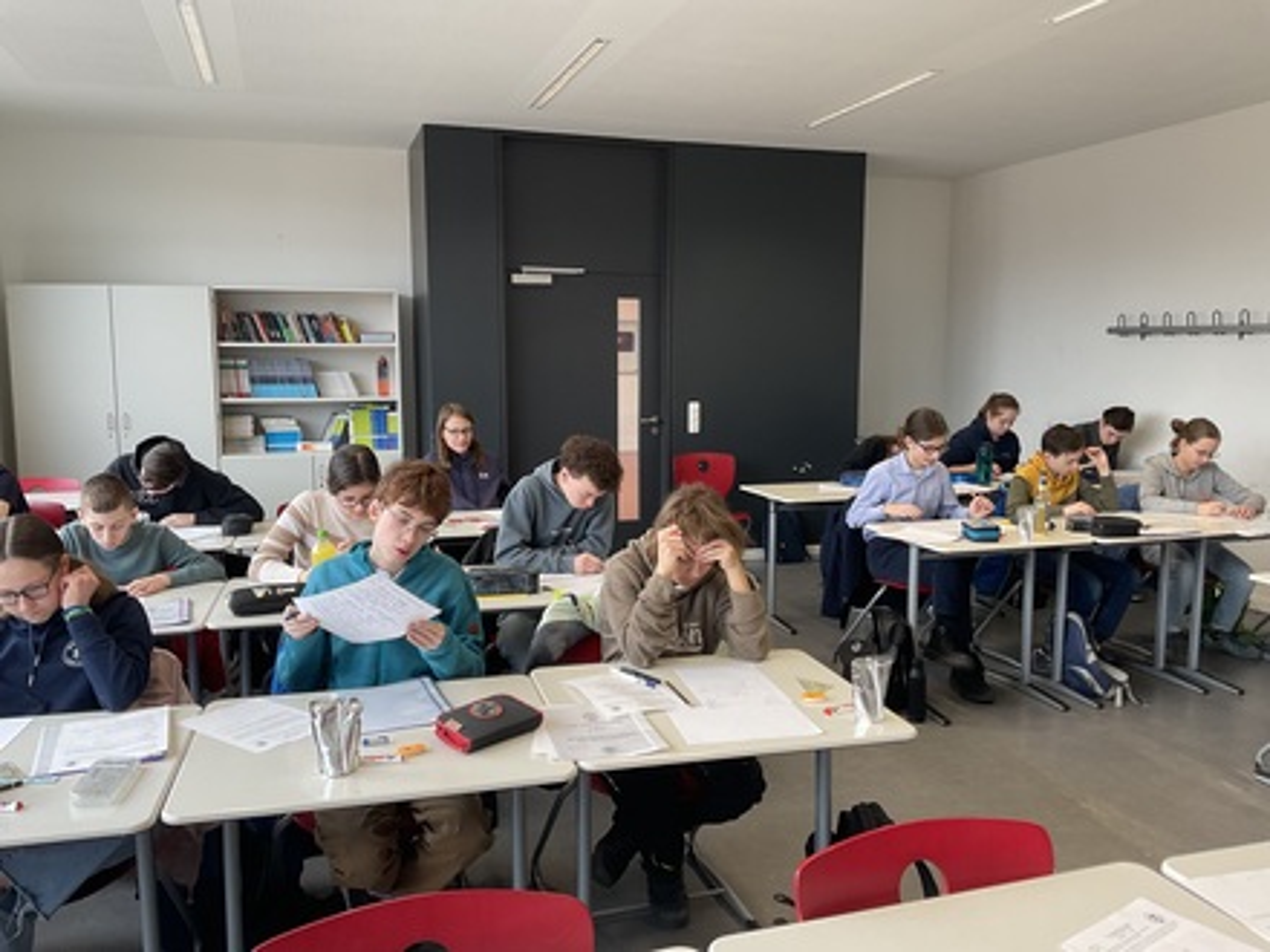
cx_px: 635
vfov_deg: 48.2
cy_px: 476
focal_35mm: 29
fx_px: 1064
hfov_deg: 61.7
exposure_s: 1/60
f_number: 1.8
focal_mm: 3
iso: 40
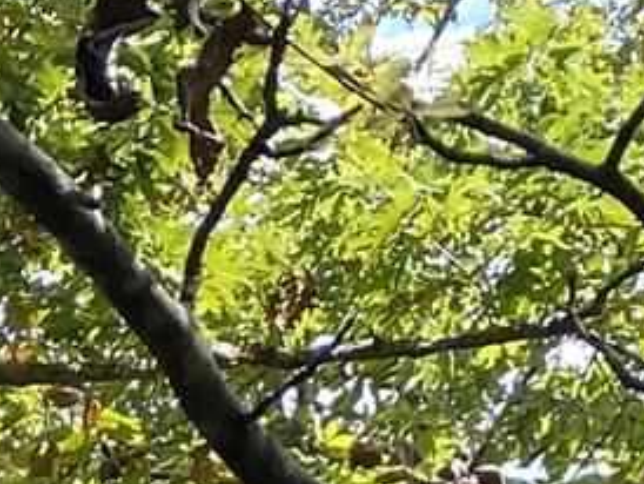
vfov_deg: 6.5
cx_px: -1128
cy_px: 1774
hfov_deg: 8.8
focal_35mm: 194
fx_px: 3612
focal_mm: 4.25
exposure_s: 1/362
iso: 32
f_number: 1.8
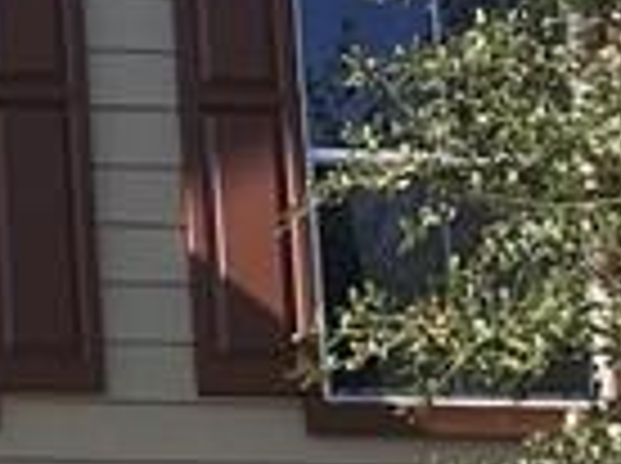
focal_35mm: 208
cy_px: 802
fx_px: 3725
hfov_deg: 8.9
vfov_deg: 7.0
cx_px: -702
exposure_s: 1/847
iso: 20
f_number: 1.8
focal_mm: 3.99
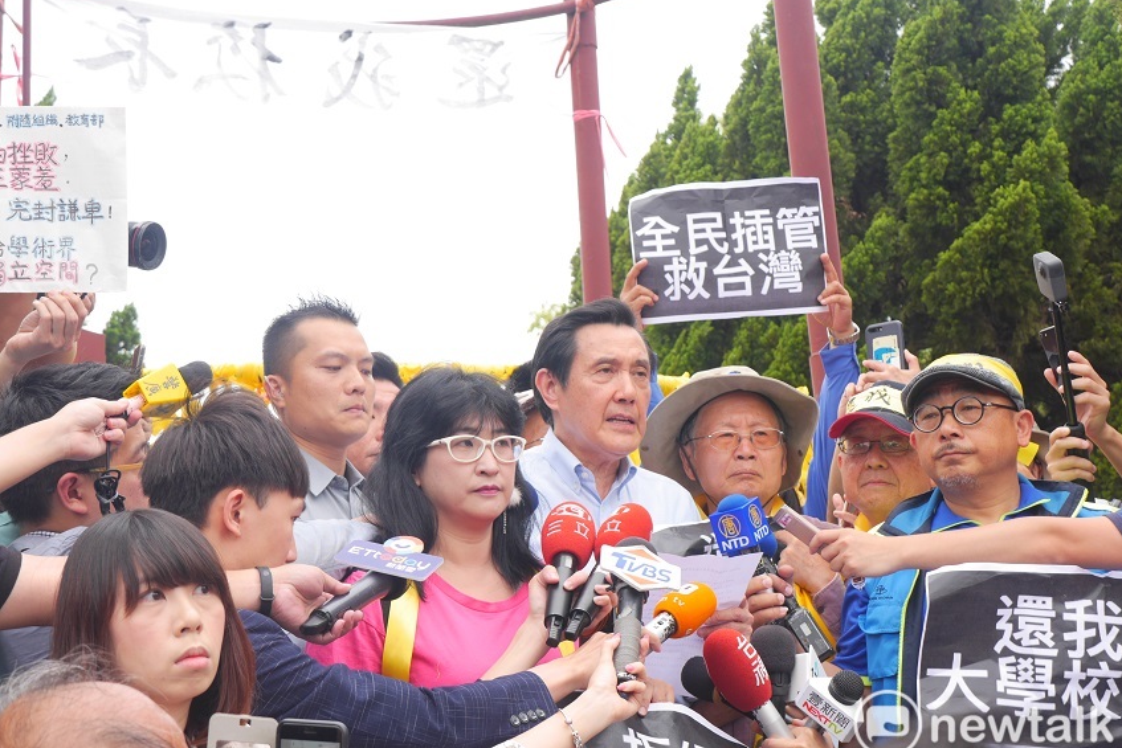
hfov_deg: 27.7
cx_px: 562
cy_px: 346
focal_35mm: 73
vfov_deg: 18.7
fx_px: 2275
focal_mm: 35
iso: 200
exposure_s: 1/125
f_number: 5
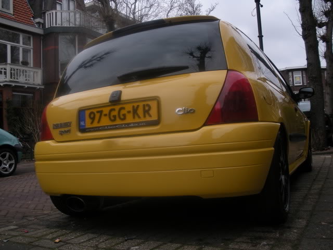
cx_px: 166
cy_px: 125
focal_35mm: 36
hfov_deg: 51.4
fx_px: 346
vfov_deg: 39.7
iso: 64
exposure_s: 1/107
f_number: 3.5
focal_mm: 6.3
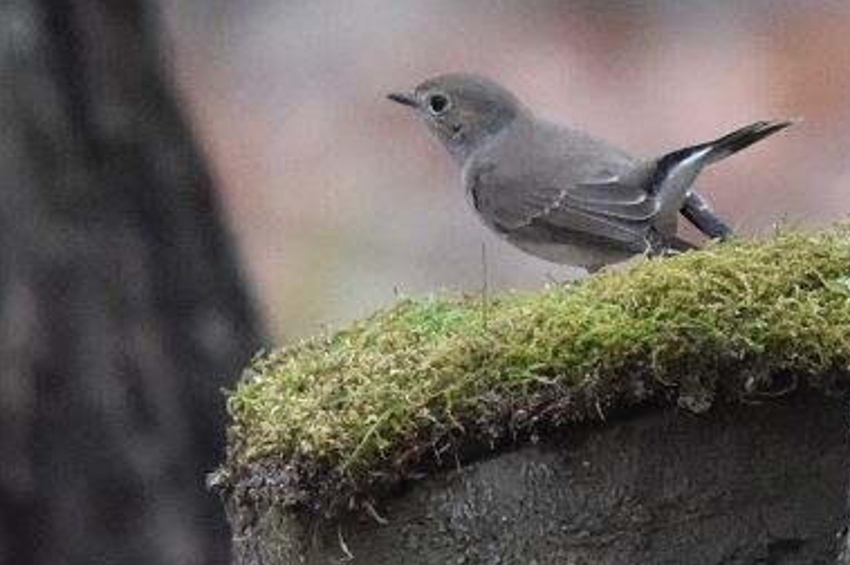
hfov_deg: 2.2
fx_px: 22411
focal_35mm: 950
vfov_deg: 1.4
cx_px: 536
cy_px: 55
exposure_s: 1/1000
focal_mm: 300
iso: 1250
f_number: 4
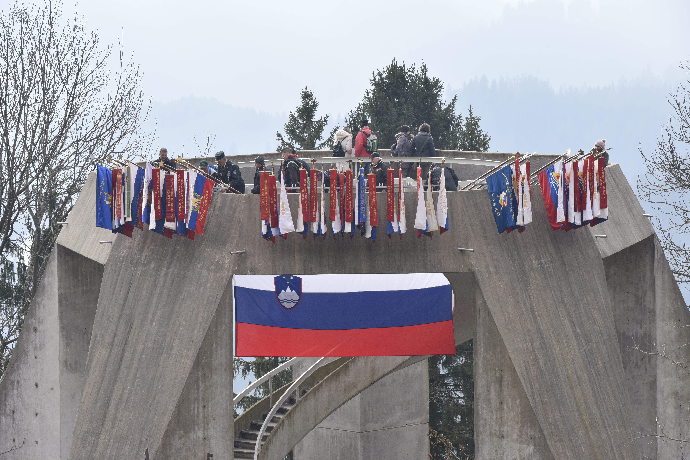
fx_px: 3068
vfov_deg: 8.6
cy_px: 230
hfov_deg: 12.8
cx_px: 345
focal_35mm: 160
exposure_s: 1/500
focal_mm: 160
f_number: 10
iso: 1000
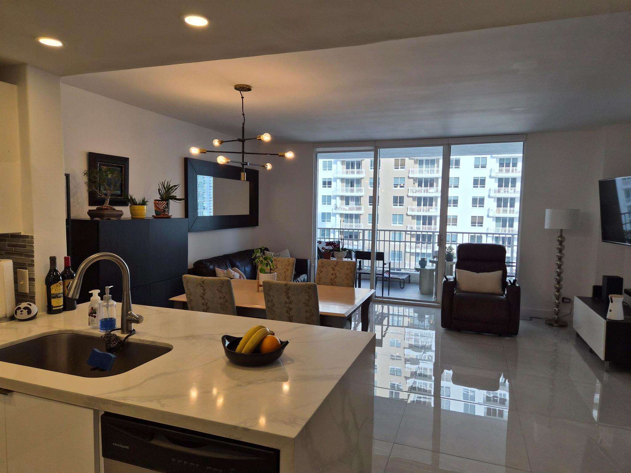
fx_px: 419
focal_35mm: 23
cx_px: 316
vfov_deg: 58.9
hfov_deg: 73.9
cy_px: 236
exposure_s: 1/610
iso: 80
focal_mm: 5.4
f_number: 1.8
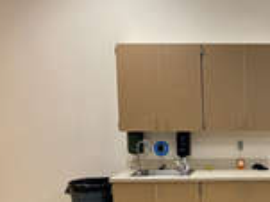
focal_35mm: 69
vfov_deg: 21.1
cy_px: 152
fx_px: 538
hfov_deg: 26.0
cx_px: 300
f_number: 1.8
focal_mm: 4.25
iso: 125
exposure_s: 1/60
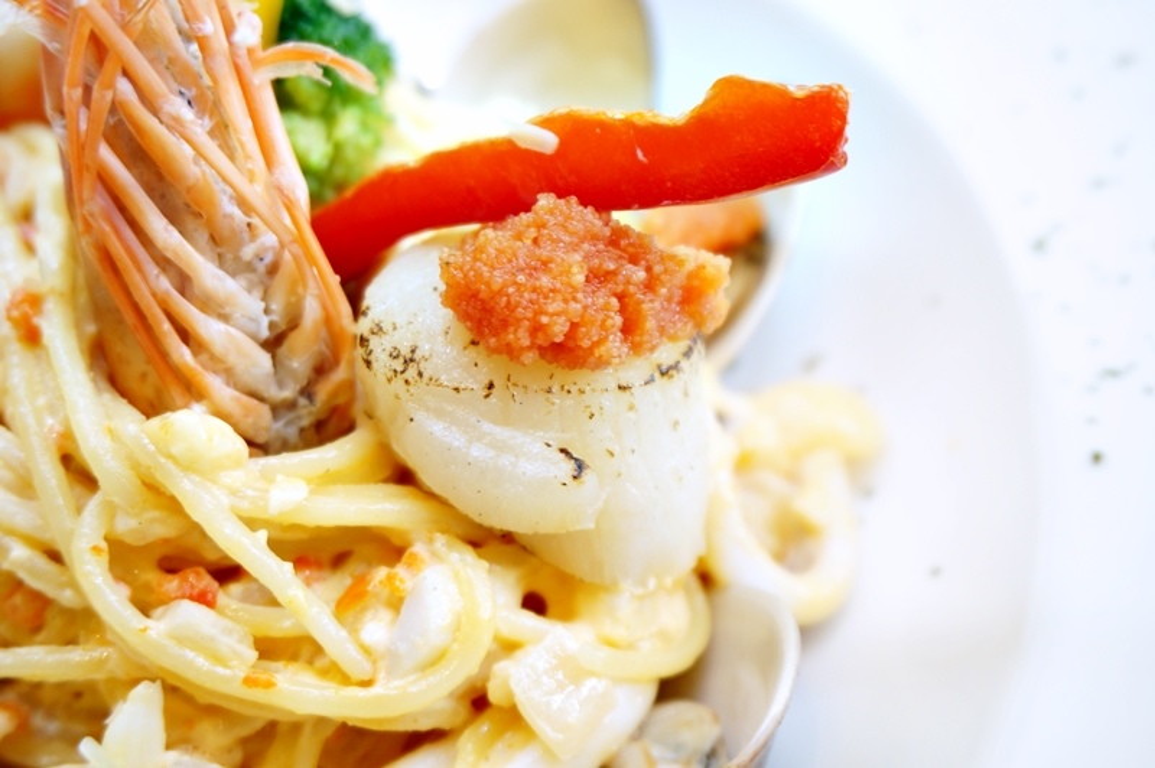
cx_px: 578
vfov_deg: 33.0
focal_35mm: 40
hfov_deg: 48.0
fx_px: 1298
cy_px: 384
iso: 200
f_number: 4.5
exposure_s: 1/60
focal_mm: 27
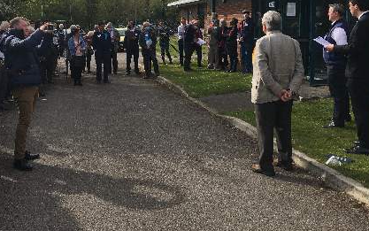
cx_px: 165
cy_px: 60
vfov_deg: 30.1
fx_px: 423
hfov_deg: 47.1
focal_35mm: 42
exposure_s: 1/1451
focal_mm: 4.15
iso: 25
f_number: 2.2
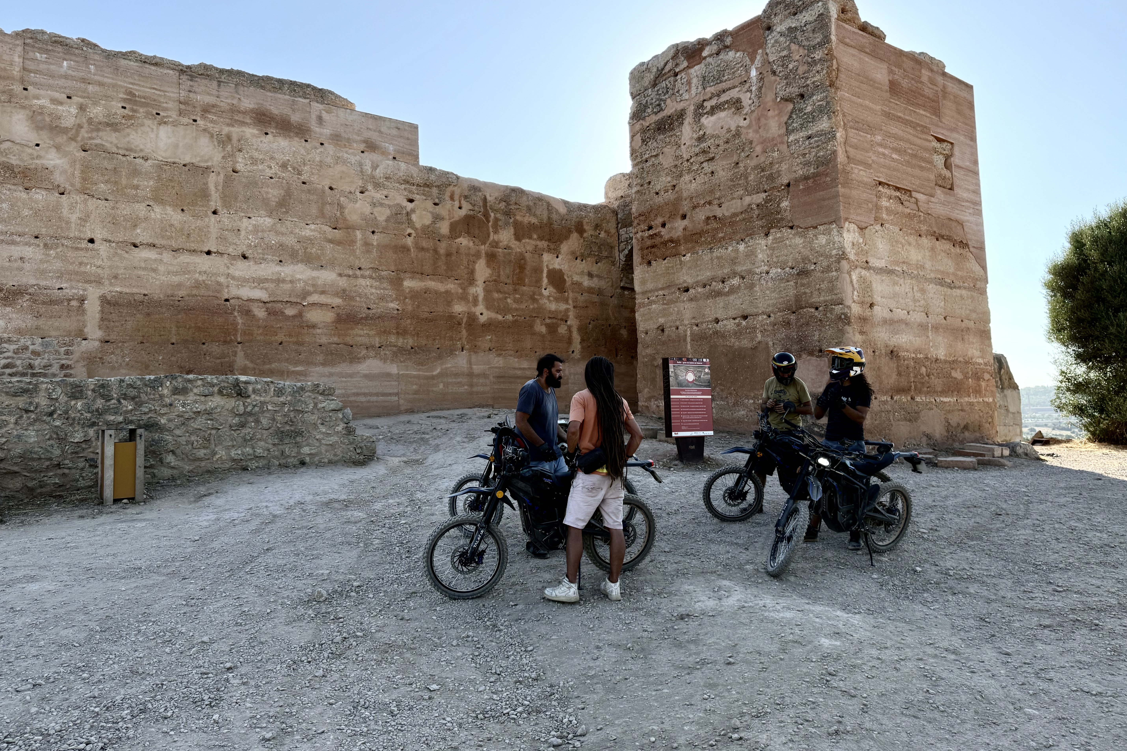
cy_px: 341
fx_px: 783
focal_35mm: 25
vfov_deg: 51.2
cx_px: 564
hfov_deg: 71.5
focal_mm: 6.76
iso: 100
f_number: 1.78
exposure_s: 1/2110
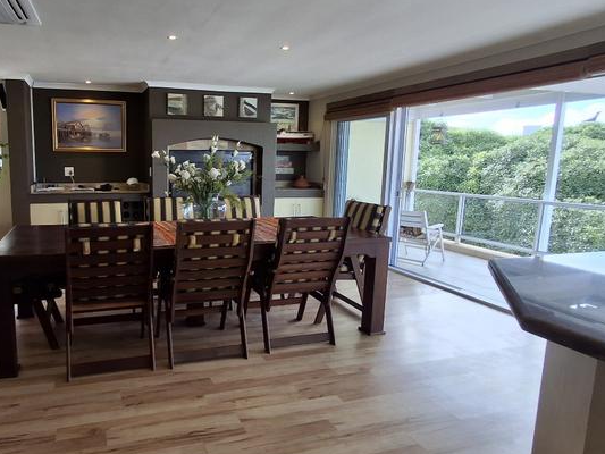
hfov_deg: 69.2
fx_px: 420
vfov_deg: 56.8
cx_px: 193
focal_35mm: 24
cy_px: 226
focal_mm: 1.64
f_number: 2.2
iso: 40
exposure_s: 1/137
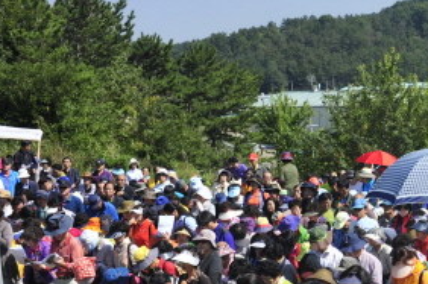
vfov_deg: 15.6
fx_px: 1033
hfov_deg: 21.5
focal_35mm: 87
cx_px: 528
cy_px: 206
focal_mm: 35
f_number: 11
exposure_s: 1/200
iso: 200
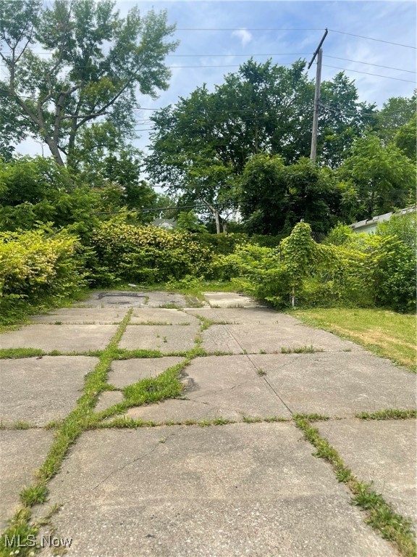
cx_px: 208
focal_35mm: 25
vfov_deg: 69.4
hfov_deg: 54.9
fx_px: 402
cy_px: 278
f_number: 1.6
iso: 32
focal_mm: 5.1
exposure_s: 1/3003
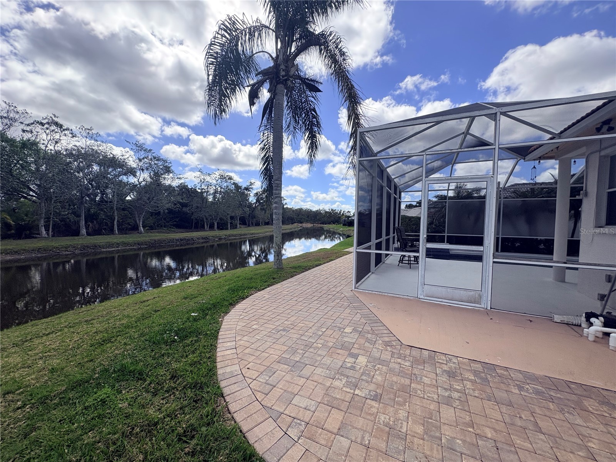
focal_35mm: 14
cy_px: 231
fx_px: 249
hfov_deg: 102.1
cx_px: 308
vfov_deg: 85.7
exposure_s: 1/2273
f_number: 2.2
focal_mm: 2.22
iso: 50
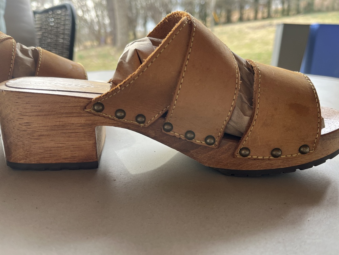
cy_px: 128
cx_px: 170
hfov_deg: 67.3
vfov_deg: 53.1
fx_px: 255
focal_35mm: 26
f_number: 1.6
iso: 100
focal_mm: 5.1
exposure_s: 1/122
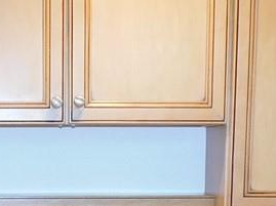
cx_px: 26
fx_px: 1091
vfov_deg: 10.0
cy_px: 418
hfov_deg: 14.3
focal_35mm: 137
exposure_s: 1/30
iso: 200
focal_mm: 4
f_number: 3
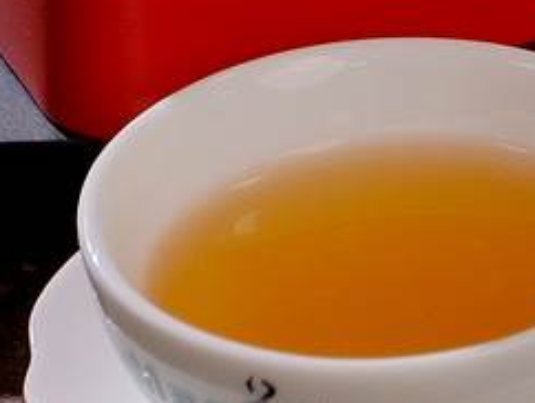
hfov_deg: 3.4
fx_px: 8896
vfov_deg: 2.6
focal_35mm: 575
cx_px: 1141
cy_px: -695
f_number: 3.6
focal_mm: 50
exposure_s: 1/320
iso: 320
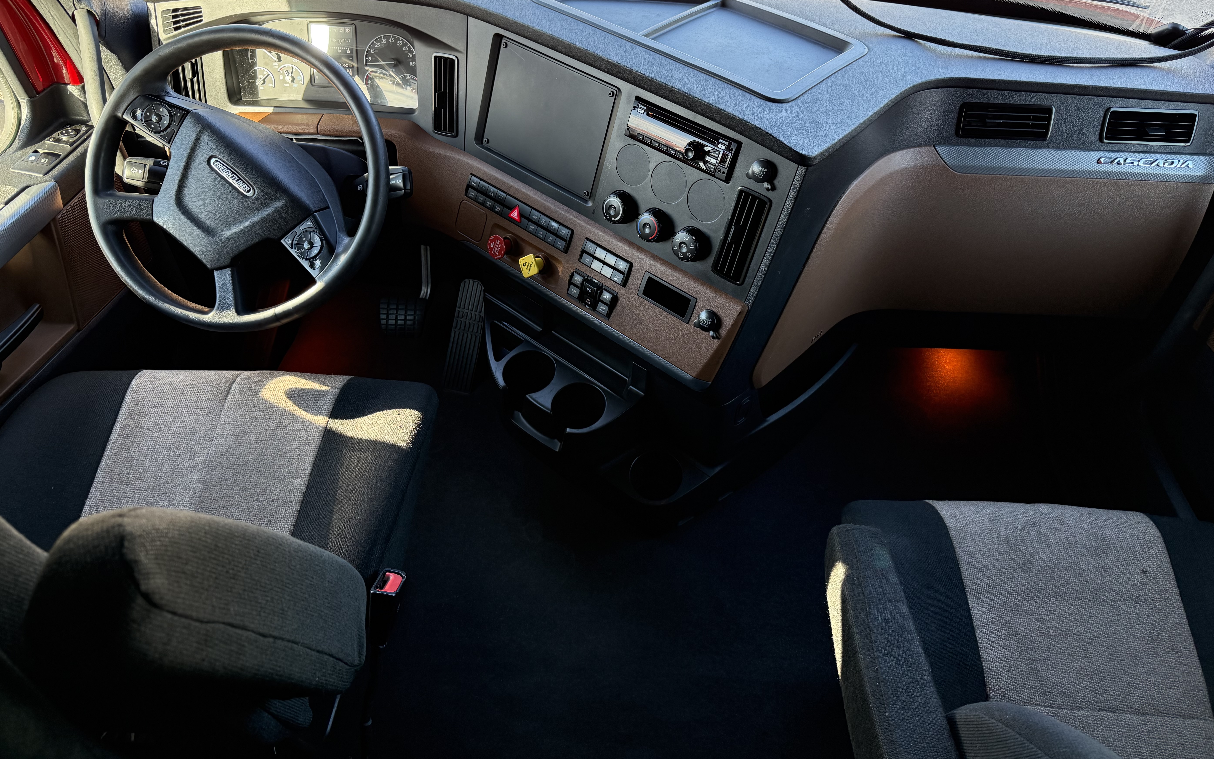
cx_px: 607
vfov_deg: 47.3
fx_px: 860
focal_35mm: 26
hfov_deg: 70.4
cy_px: 296
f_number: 1.78
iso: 200
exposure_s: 1/194
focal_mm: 6.76
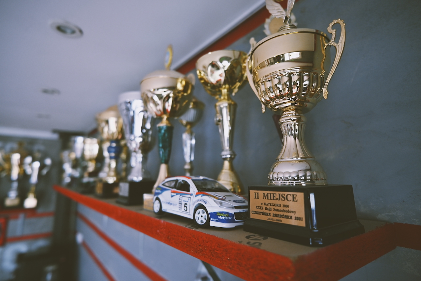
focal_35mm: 20
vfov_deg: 63.2
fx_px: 228
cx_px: 210
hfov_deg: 85.4
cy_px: 140
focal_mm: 13
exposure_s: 1/40
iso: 110
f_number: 1.4
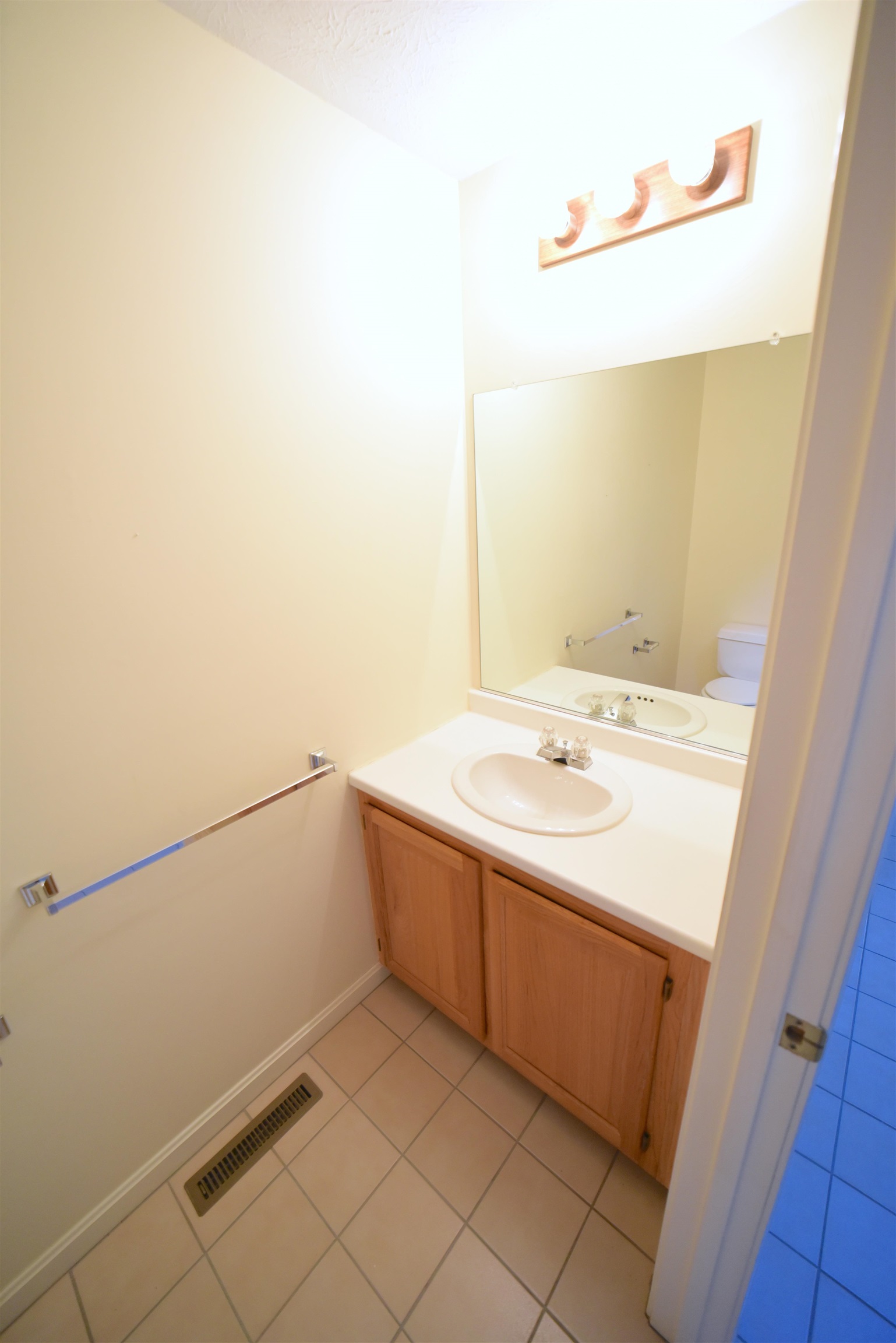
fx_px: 522
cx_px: 448
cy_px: 672
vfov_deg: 104.2
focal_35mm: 14
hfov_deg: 81.3
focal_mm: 14
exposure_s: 1/320
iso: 2000
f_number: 2.8
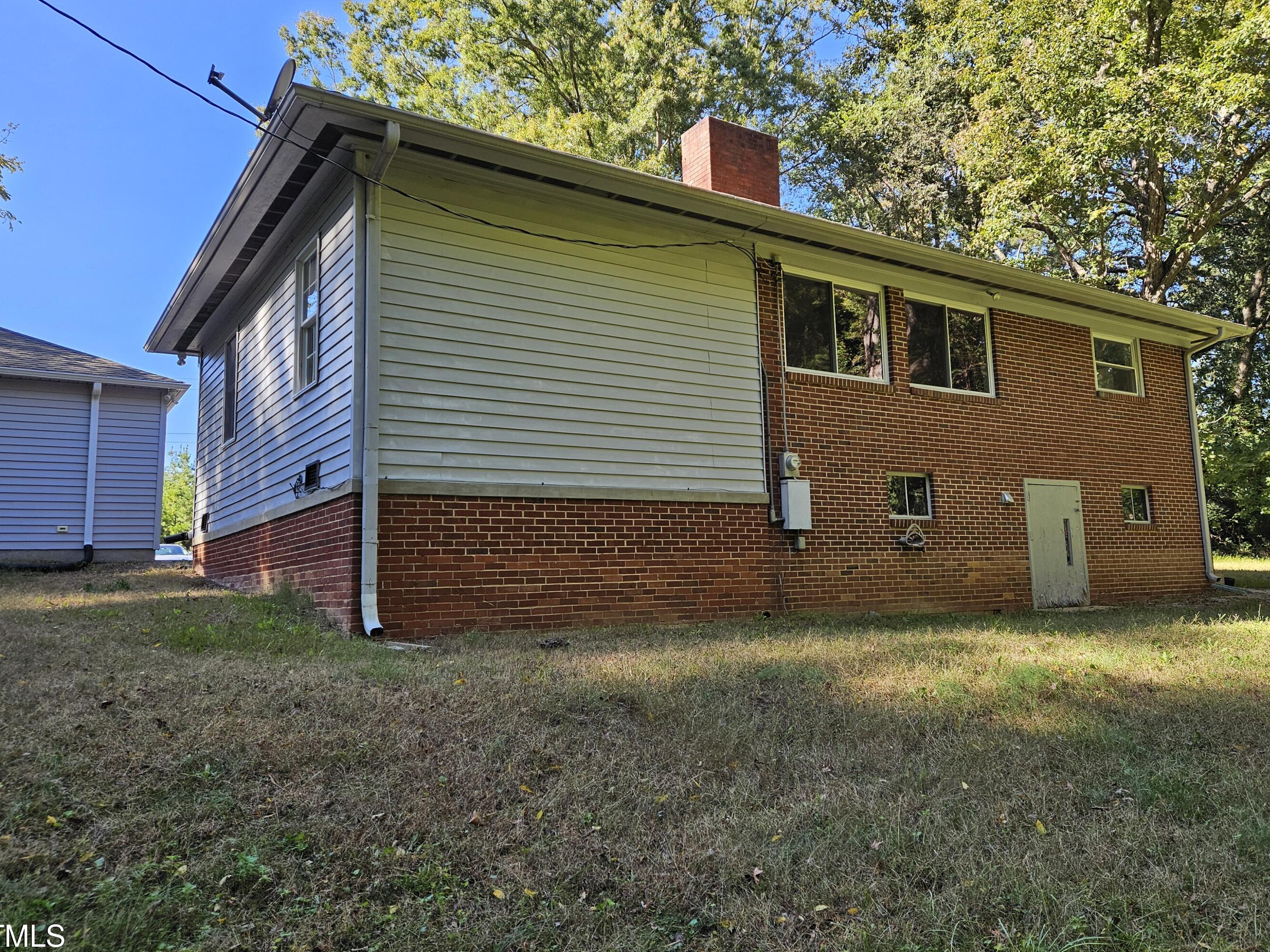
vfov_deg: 53.0
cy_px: 447
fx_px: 954
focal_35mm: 26
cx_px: 701
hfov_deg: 67.1
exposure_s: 1/431
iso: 40
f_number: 1.8
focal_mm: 5.4
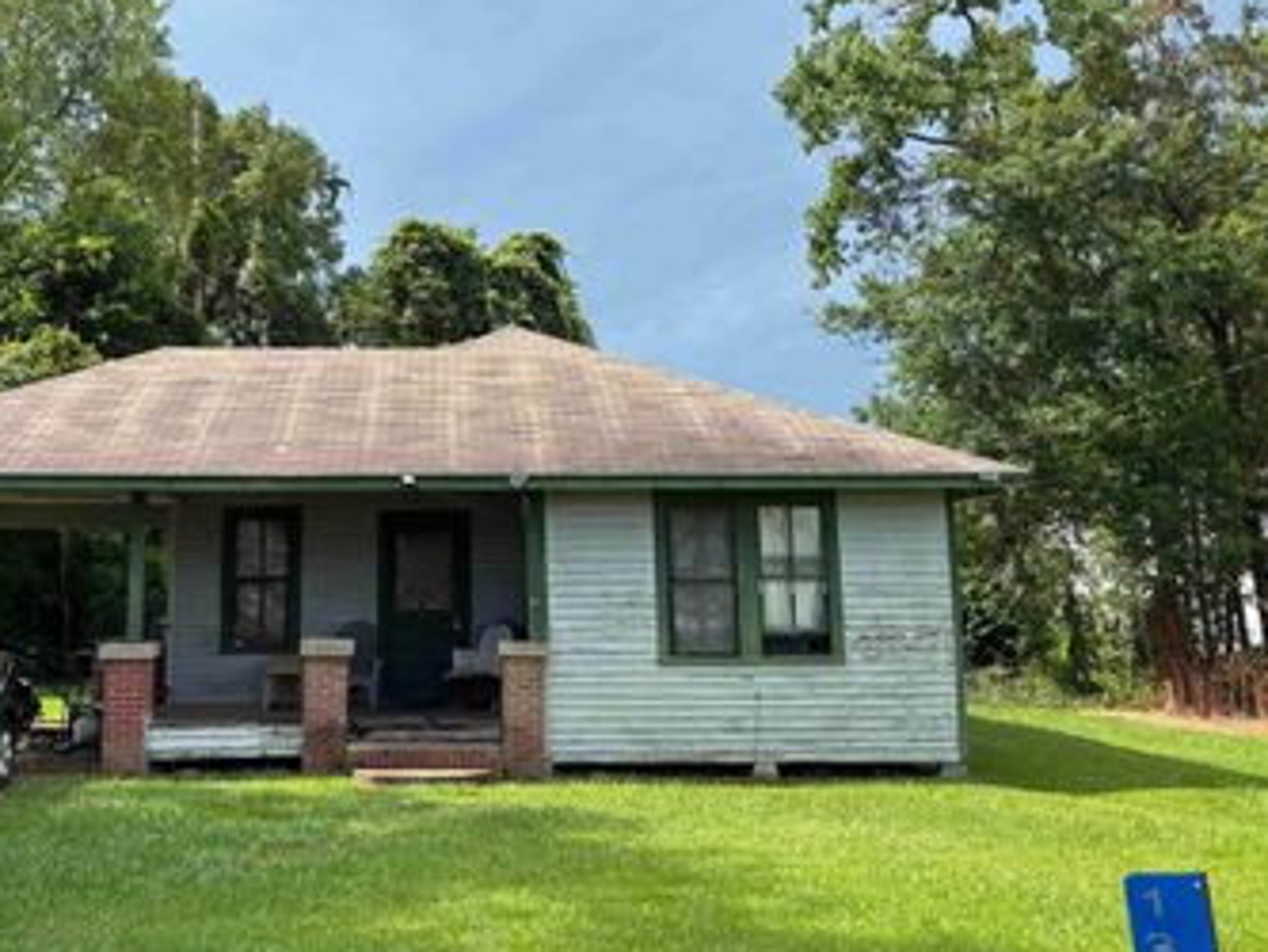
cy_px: 364
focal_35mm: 39
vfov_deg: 36.7
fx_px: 1429
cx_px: 426
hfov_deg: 47.1
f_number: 1.6
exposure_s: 1/1667
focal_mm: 5.96
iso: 50
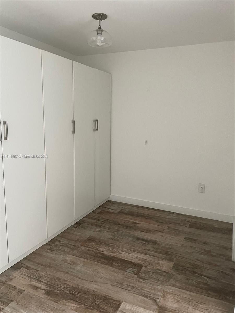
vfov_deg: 67.3
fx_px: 235
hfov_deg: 53.1
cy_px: 156
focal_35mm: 26
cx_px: 118
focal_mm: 4.2
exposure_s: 1/60
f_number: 1.6
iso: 500
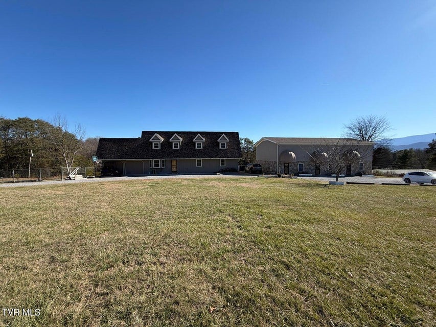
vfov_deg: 85.7
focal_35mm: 14
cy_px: 164
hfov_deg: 102.1
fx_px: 176
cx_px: 218
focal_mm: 2.22
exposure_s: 1/770
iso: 25
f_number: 2.2
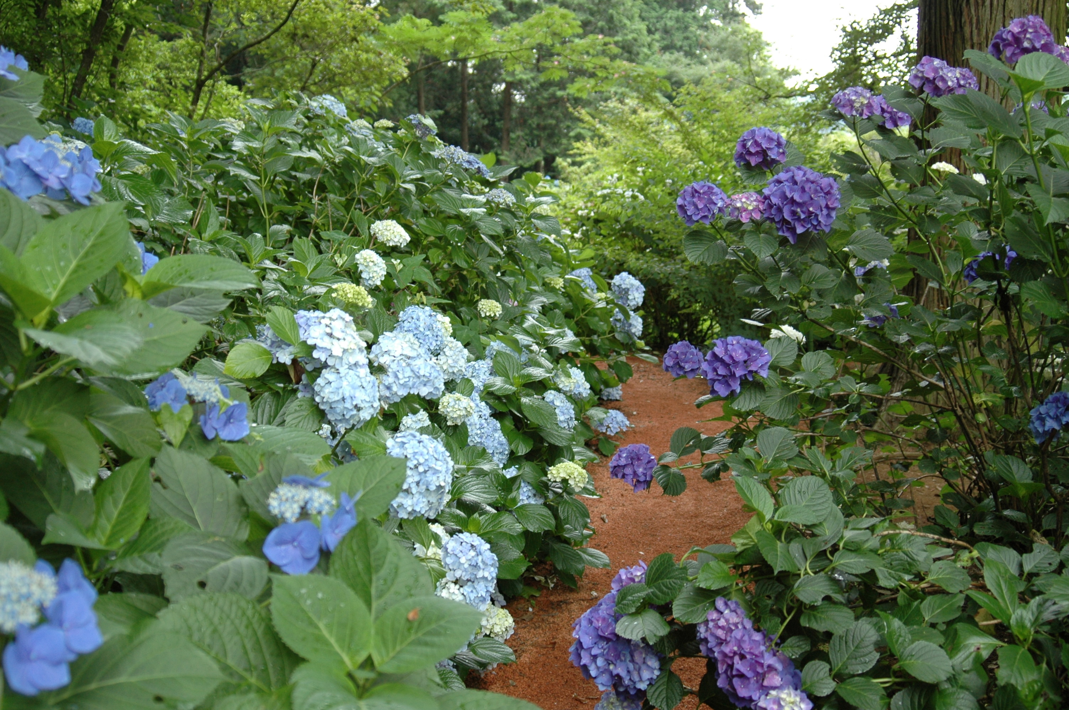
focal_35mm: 42
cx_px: 534
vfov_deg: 31.8
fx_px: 1246
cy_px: 355
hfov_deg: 46.4
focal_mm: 28
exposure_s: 1/60
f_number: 4
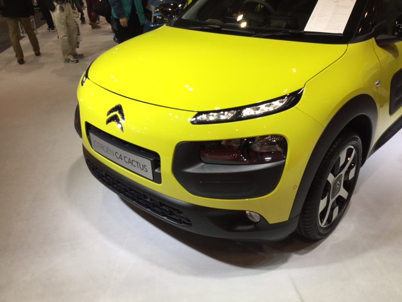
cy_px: 151
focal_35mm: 31
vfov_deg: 45.4
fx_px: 360
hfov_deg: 58.4
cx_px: 201
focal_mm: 3.3
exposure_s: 1/30
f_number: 2.4
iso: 40
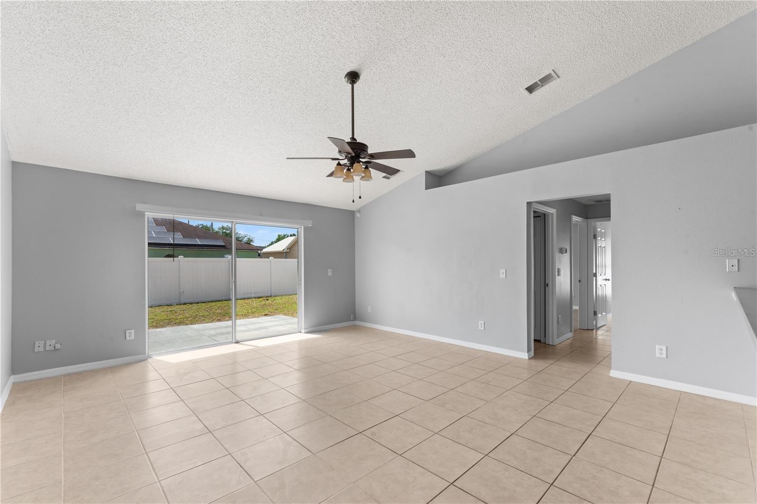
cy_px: 252
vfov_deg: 75.1
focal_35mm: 16
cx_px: 378
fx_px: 328
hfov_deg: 98.2
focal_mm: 15.6
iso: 64
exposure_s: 1/1.25
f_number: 13
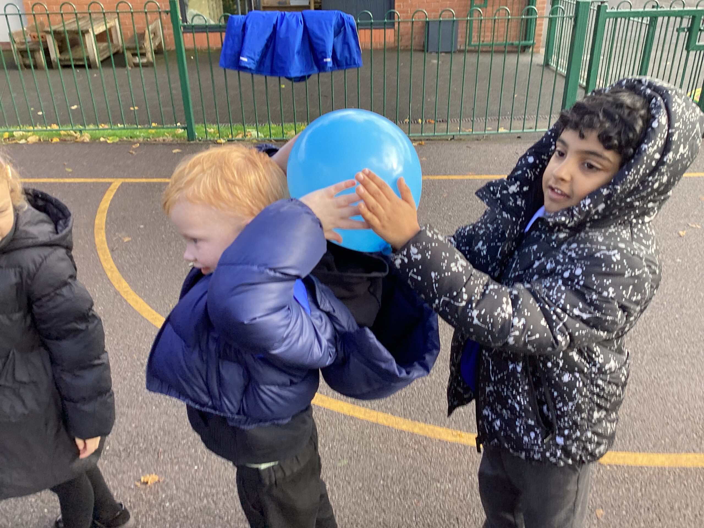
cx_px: 352
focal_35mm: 31
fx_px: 630
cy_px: 264
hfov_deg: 58.4
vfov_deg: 45.4
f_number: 2.4
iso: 25
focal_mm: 3.3
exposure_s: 1/100
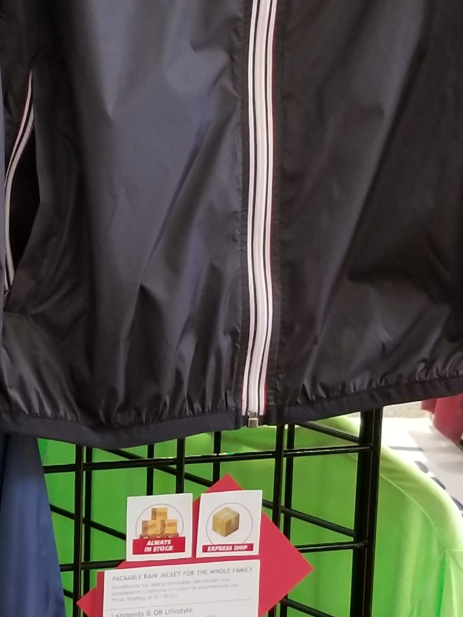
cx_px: 3
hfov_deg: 15.9
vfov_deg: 21.5
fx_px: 1623
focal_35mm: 91
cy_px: 255
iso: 200
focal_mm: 4.25
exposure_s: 1/30
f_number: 1.7
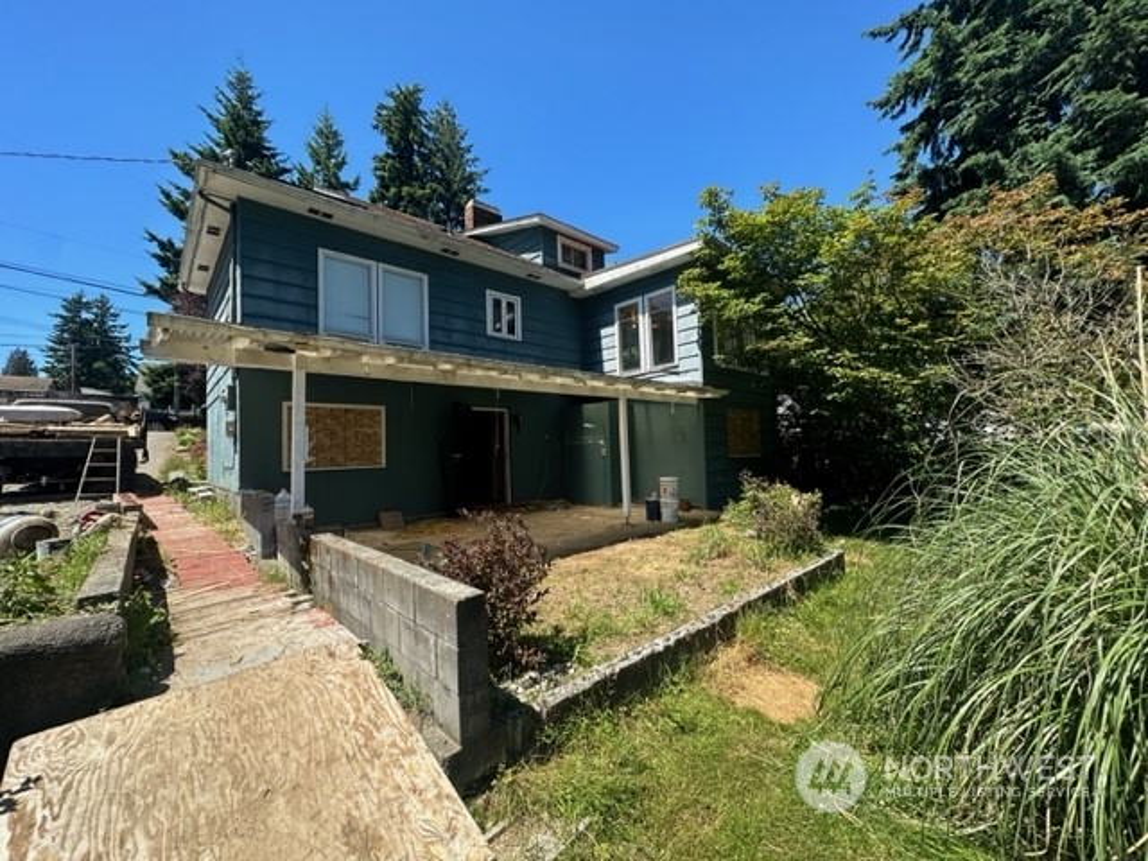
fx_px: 464
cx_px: 574
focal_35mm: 14
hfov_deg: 102.1
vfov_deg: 85.7
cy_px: 430
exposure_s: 1/707
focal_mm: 2.22
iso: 40
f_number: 2.2
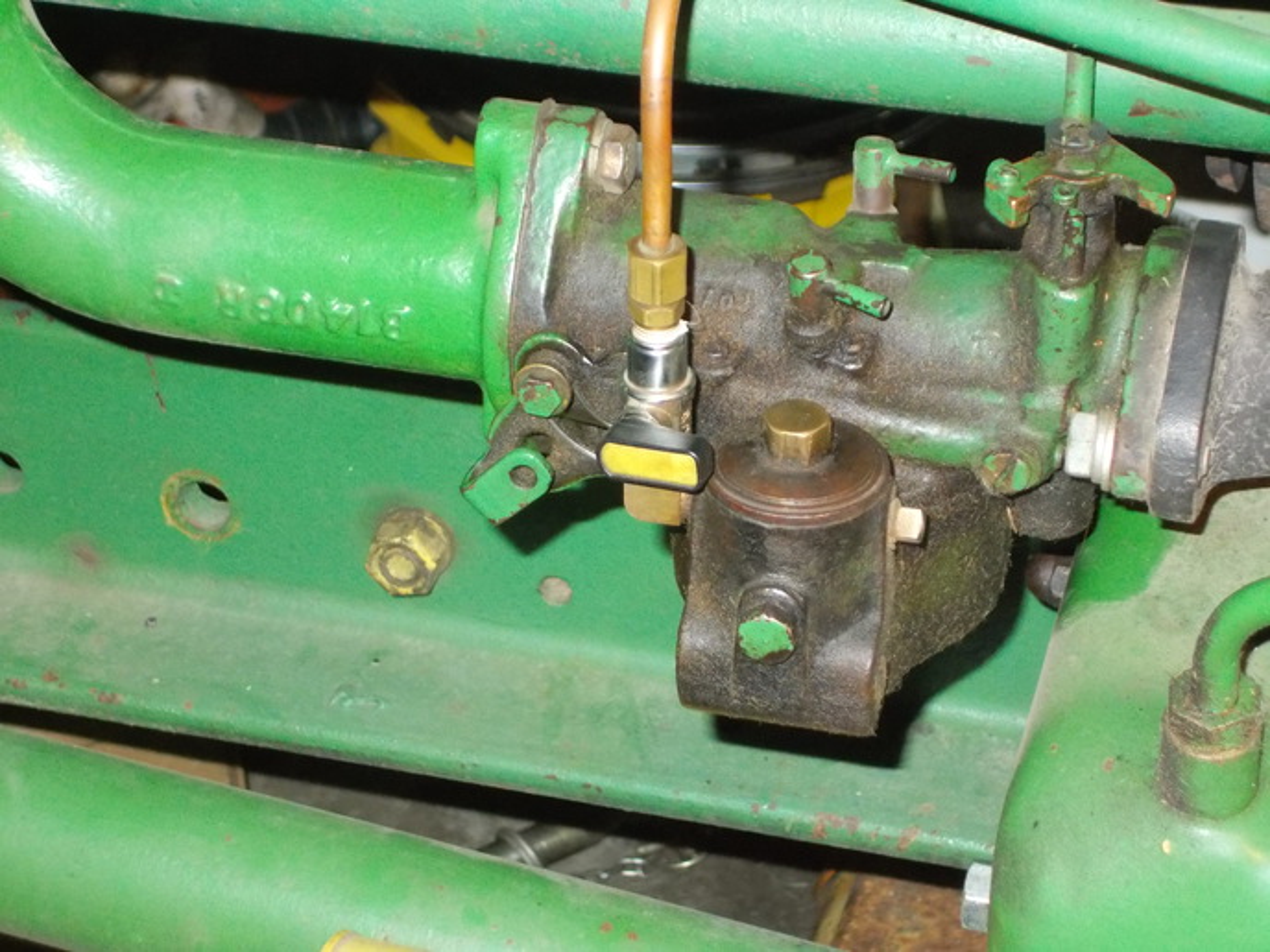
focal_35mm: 99
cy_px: 476
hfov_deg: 19.8
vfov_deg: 14.9
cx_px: 635
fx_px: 3632
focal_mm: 17.6
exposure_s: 1/60
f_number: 5.5
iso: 800
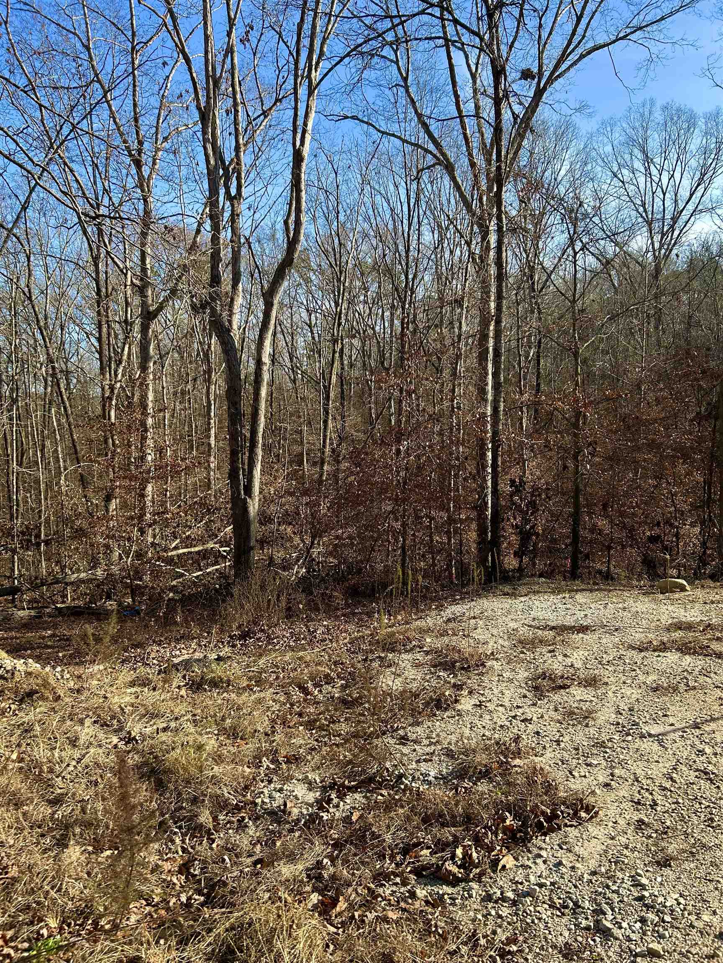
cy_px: 482
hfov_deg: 53.1
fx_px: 724
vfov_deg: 67.3
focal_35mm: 26
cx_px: 362
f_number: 1.5
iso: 50
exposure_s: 1/1751
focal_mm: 5.7
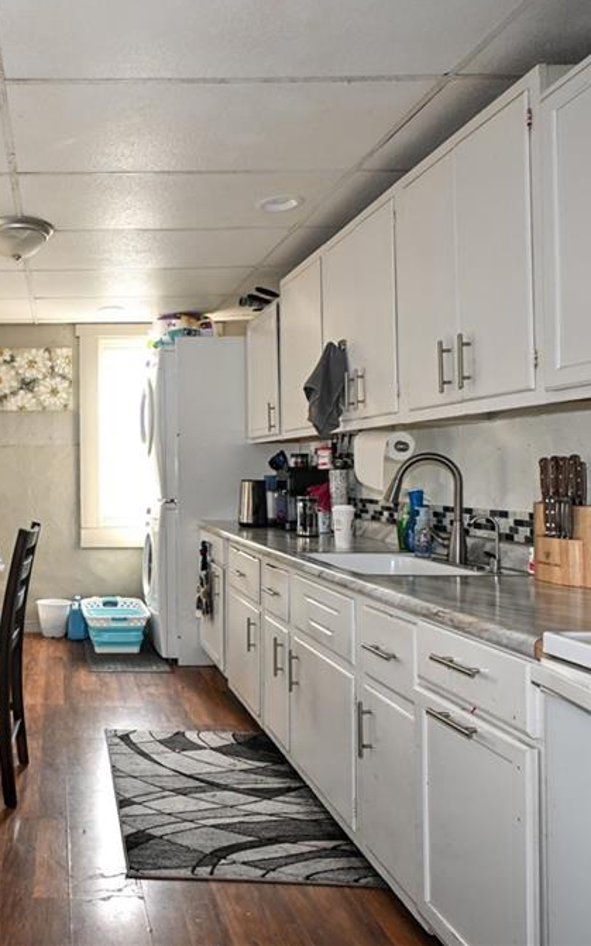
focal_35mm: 28
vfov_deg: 66.5
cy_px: 467
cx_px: 49
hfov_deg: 40.8
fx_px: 722
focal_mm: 12
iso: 320
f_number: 4
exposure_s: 1/60
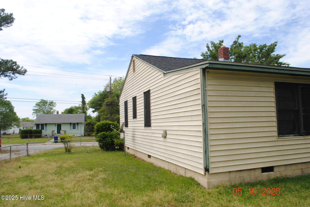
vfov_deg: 48.0
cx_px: 155
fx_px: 233
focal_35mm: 27
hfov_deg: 67.3
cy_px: 104
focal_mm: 18
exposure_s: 1/200
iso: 100
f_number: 9
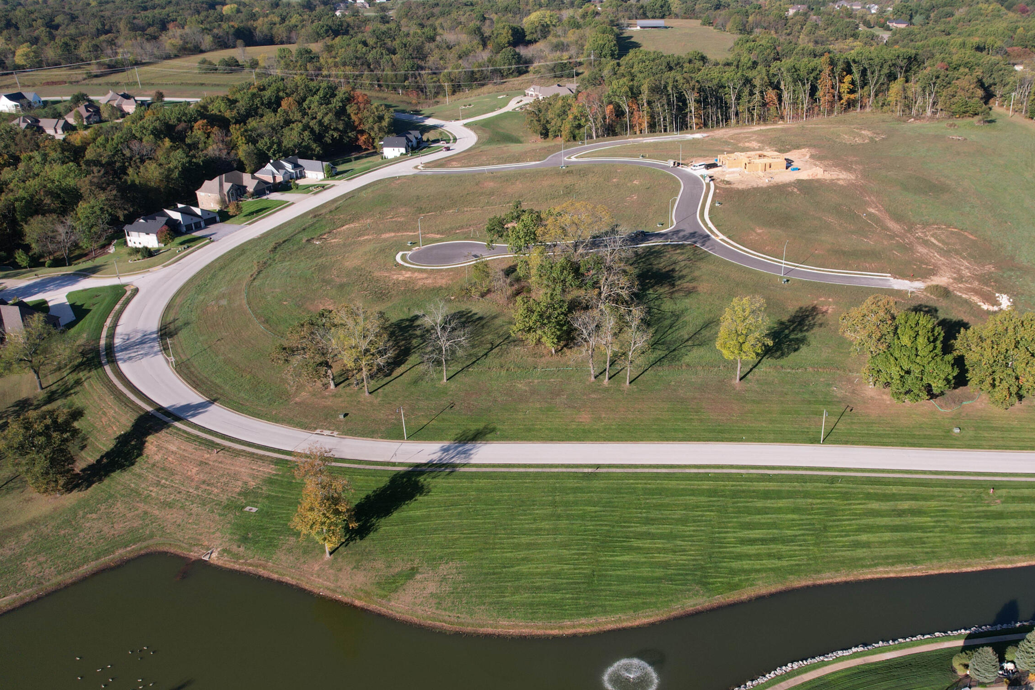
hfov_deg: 63.1
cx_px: 618
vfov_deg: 44.9
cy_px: 367
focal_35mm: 29
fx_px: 834
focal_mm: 8.38
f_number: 2.8
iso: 130
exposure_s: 1/350
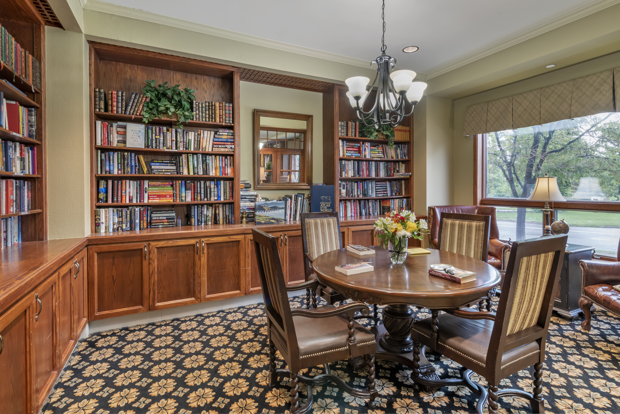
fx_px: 293
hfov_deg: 93.3
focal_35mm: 17
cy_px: 207
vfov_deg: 70.5
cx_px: 310
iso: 400
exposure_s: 1/8
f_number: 11
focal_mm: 17
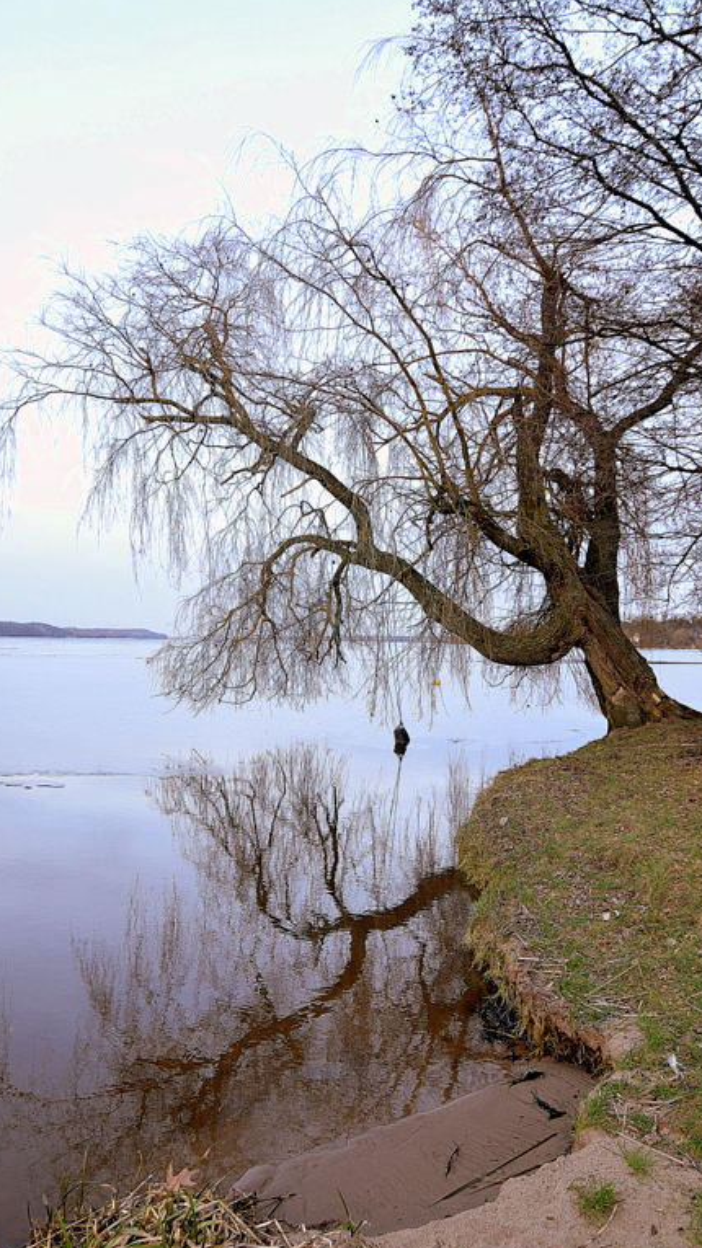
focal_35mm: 23
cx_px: 345
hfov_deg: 49.5
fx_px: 762
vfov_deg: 78.7
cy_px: 644
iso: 125
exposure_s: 1/100
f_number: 5
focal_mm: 14
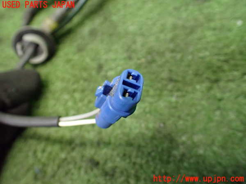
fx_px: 213
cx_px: 123
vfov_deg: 46.8
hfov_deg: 60.0
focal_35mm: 30
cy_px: 92
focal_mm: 5.4
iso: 800
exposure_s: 1/80
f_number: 2.3
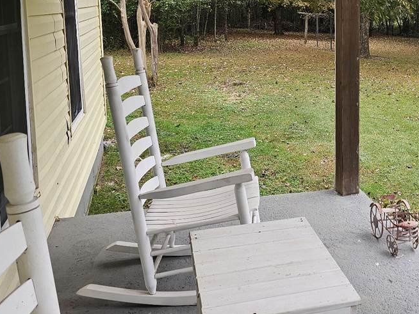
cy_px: 70
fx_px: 545
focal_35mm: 45
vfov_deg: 31.5
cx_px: 371
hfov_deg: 39.3
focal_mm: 6.3
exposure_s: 1/120
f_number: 1.7
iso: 20
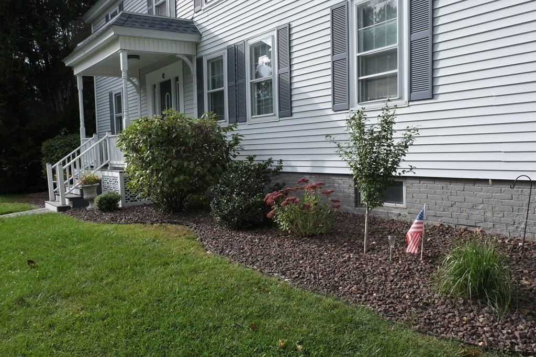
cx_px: 268
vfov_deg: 45.0
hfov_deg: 63.7
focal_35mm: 29
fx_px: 432
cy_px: 178
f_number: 14
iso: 400
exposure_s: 1/125
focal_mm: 19.2
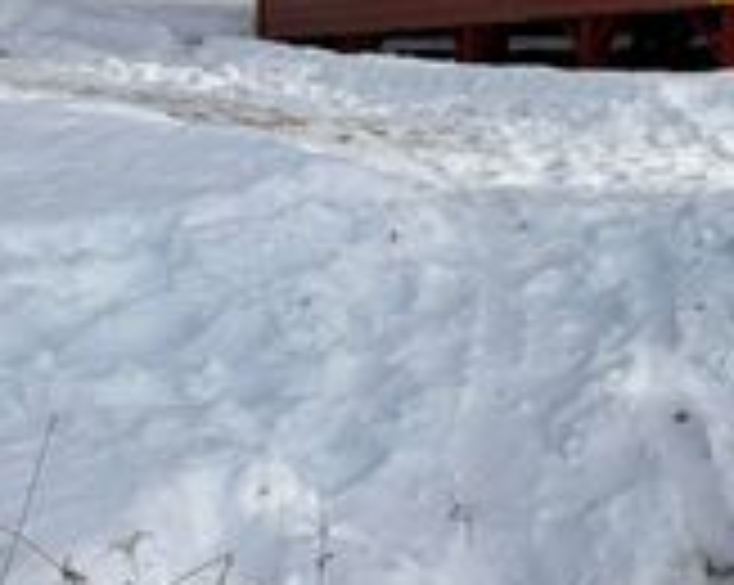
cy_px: -137
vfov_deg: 19.8
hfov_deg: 22.9
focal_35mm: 72
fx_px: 1562
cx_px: 1004
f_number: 1.78
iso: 80
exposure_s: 1/4673
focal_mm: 6.76
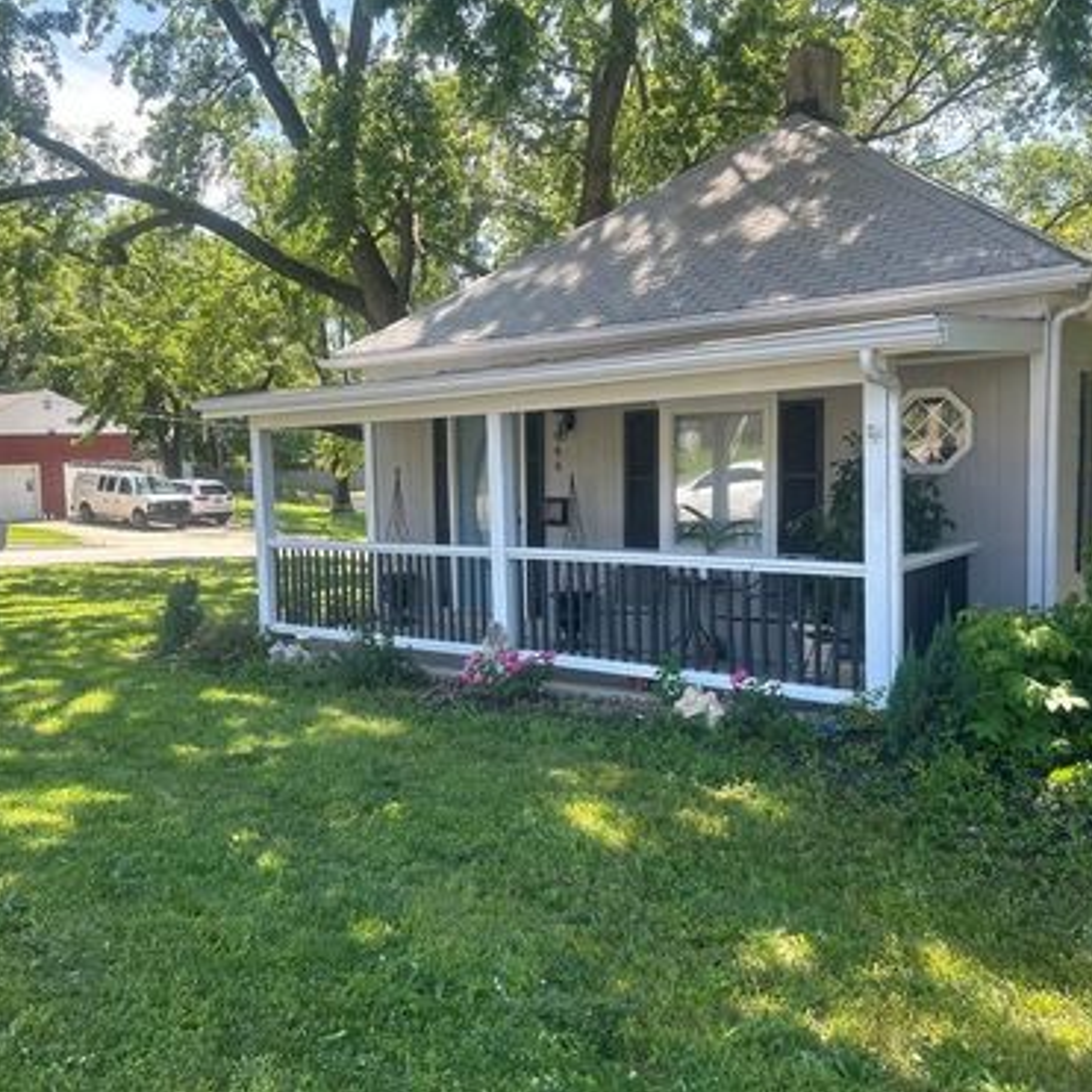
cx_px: 489
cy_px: 543
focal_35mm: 31
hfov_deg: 52.4
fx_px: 1106
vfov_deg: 52.5
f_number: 1.5
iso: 50
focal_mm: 5.7
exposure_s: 1/646
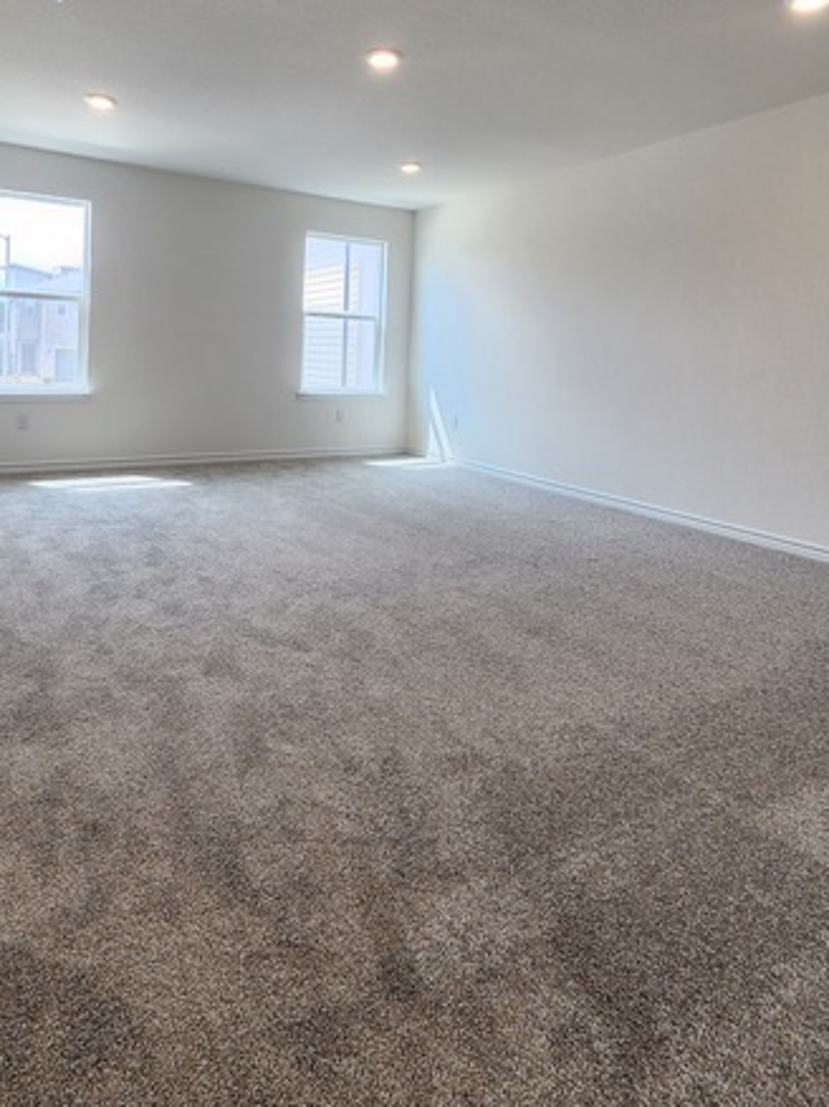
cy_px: 384
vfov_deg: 82.3
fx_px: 607
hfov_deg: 68.4
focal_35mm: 19
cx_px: 361
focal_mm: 2.2
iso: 80
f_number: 2.2
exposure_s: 1/120
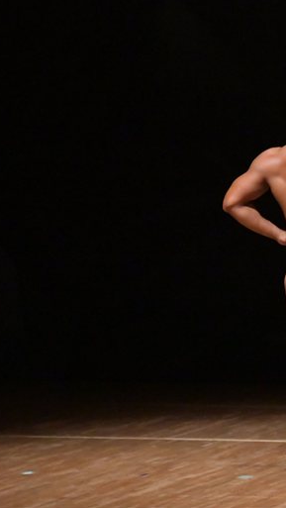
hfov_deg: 3.0
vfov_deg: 5.4
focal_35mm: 403
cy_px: 254
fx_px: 5427
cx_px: 369
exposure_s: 1/400
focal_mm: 170
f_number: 5.6
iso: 12800
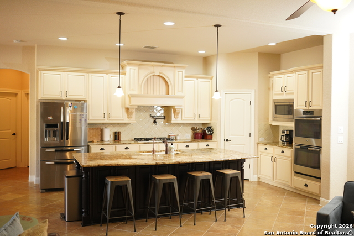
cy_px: 118
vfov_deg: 37.9
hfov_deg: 54.4
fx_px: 344
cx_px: 177
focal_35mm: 35
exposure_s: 1/100
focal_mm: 35
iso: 1000
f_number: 2.8
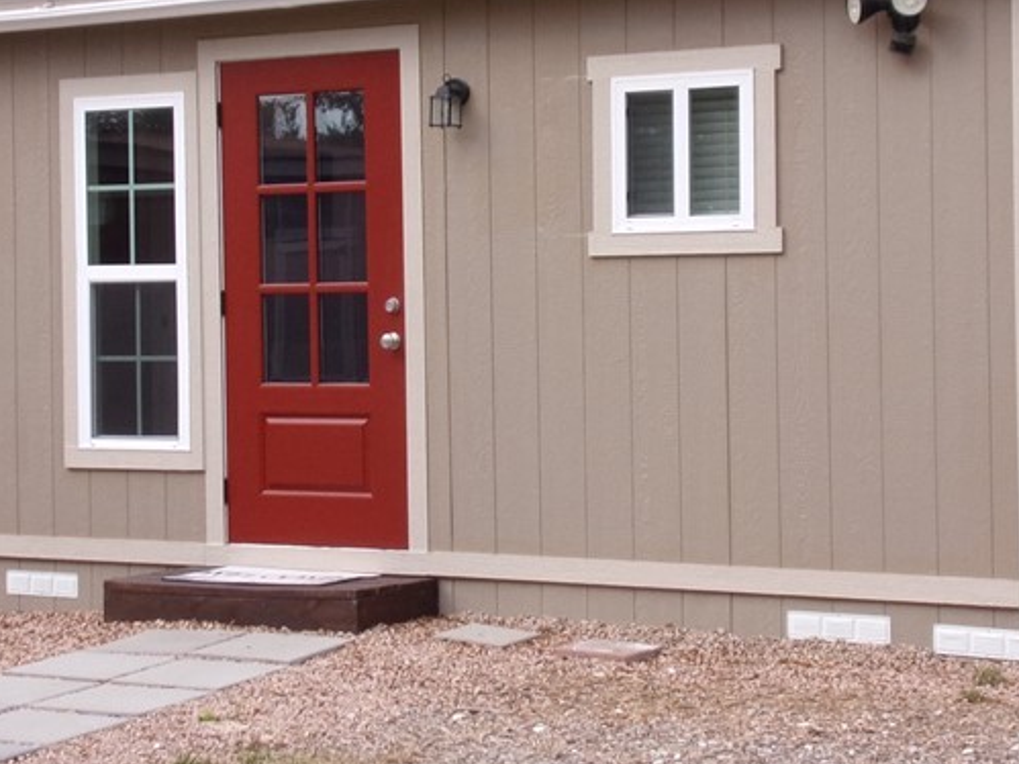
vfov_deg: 18.4
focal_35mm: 80
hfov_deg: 24.4
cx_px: 484
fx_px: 2354
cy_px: 274
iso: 80
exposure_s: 1/280
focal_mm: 7
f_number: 3.9
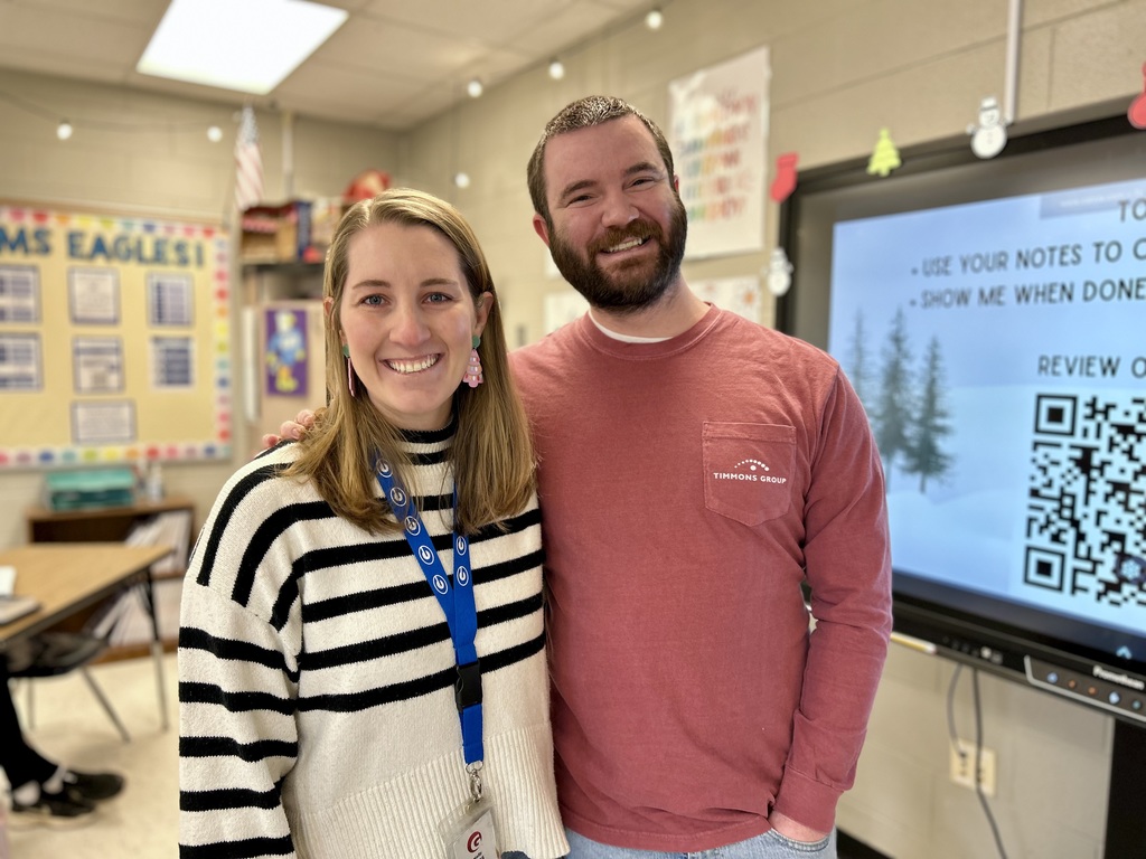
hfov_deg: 67.3
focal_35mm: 26
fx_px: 861
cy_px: 430
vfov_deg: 53.1
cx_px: 573
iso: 80
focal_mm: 5.7
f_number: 1.5
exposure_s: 1/60
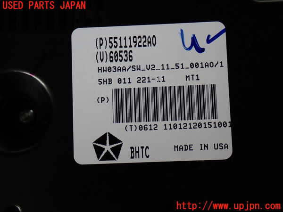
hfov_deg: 31.2
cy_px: 106
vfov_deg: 23.7
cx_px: 142
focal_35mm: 62
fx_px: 507
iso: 200
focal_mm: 11.09
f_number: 3.6
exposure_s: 1/80
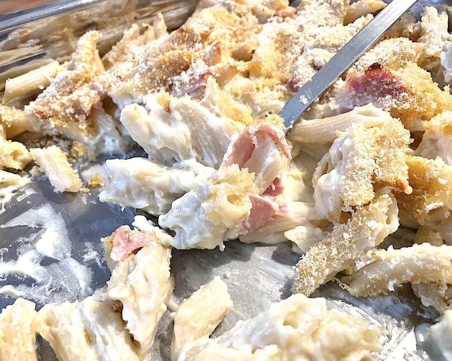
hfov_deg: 62.1
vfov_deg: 51.5
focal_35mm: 28
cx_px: 209
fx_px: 375
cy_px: 181
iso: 200
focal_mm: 4.2
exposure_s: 1/50
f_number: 1.6
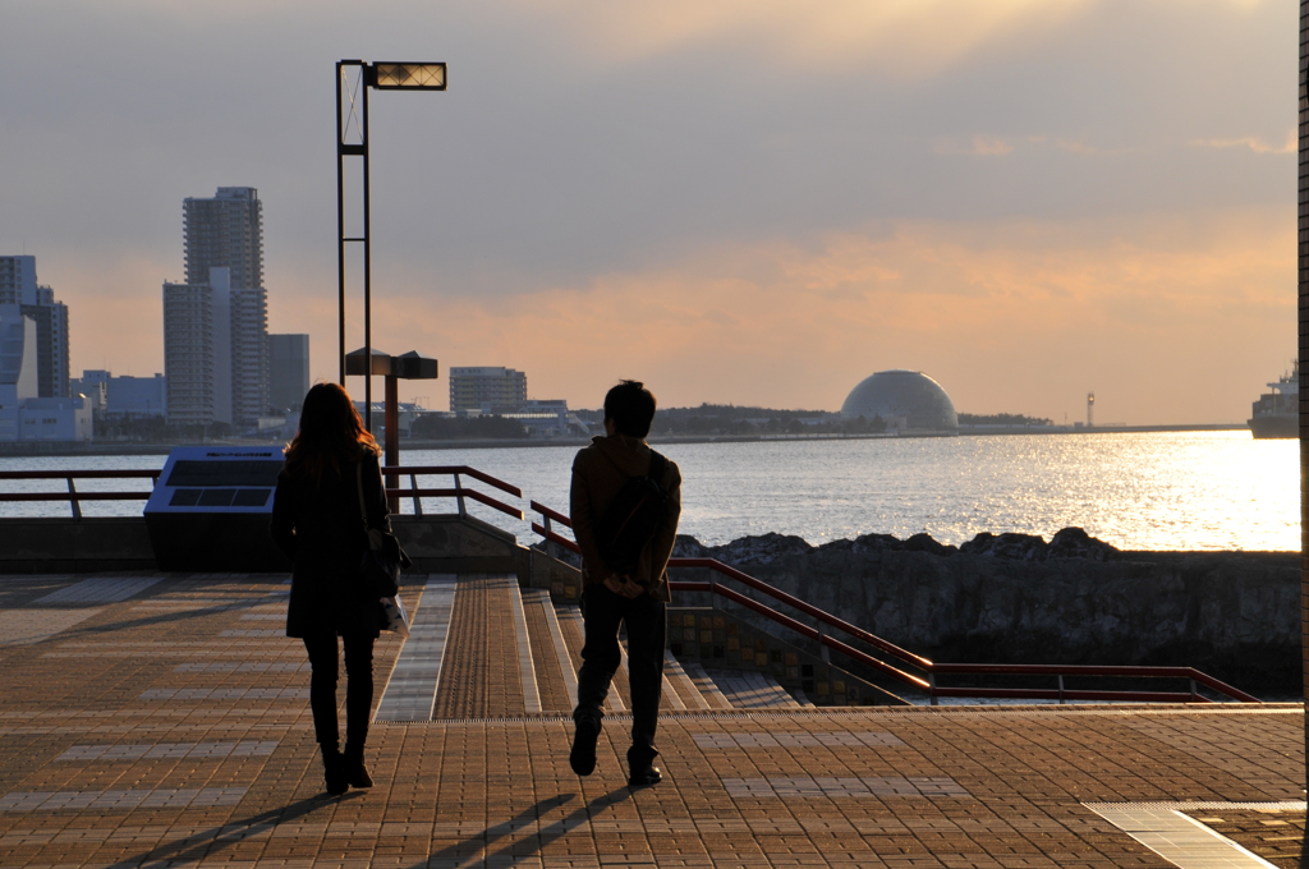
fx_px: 4685
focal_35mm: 129
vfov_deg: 10.6
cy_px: 434
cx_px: 654
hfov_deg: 15.9
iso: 200
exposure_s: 1/320
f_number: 11
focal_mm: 86
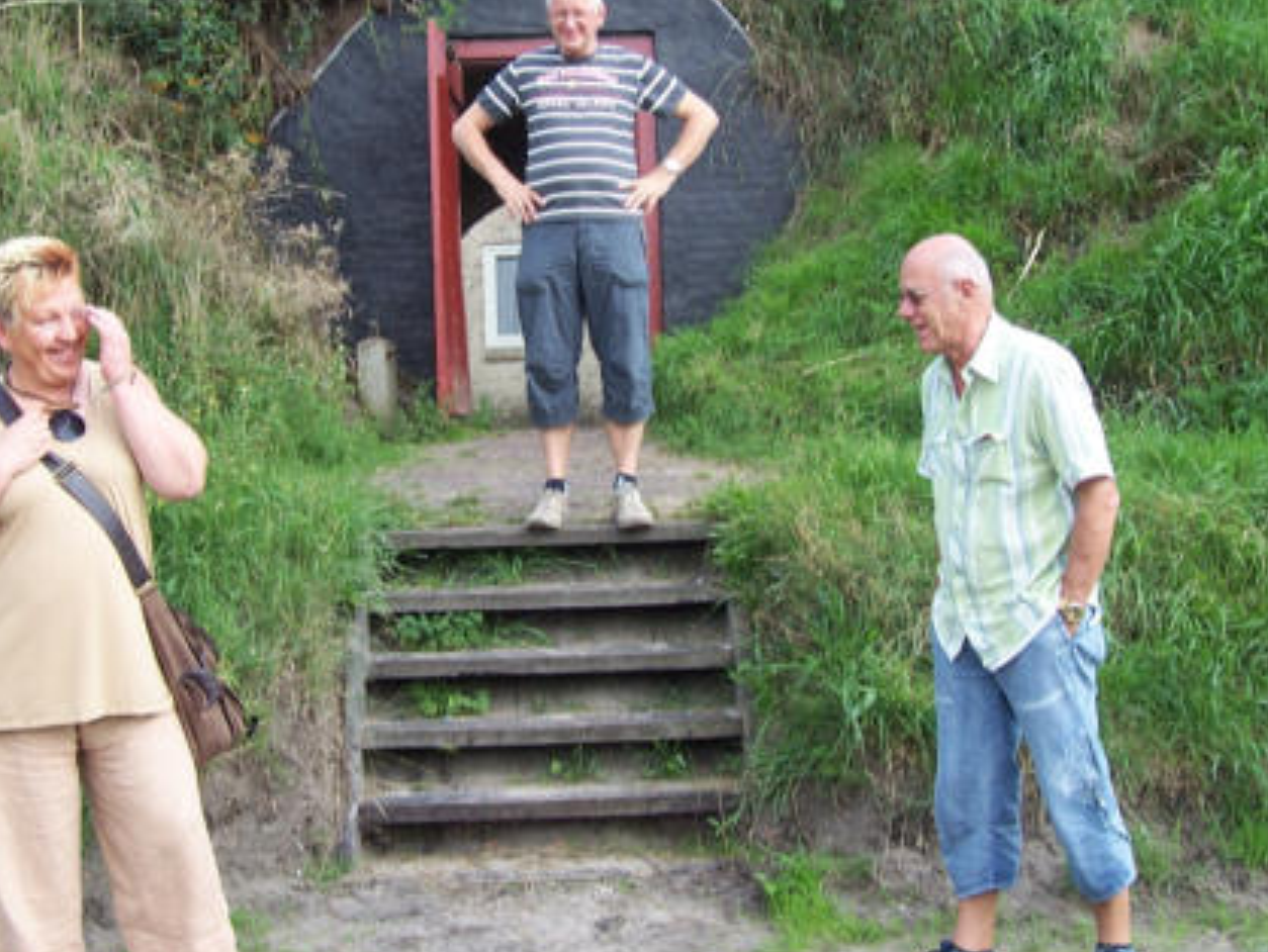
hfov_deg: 36.8
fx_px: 1906
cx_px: 570
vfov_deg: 28.0
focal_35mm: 52
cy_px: 361
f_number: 2.7
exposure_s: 1/350
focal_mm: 5.6
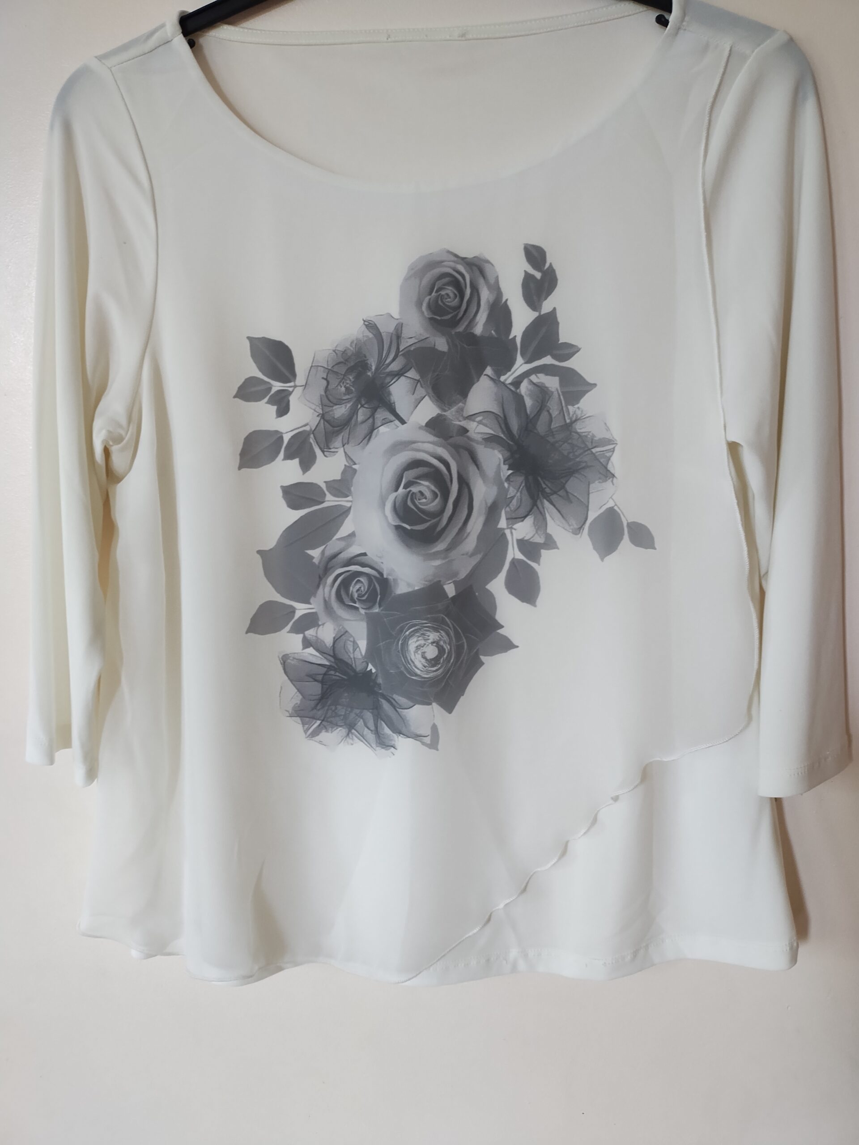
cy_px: 572
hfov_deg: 54.9
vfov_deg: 69.4
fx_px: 827
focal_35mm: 25
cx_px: 430
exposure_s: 1/40
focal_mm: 4.71
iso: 125
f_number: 1.7
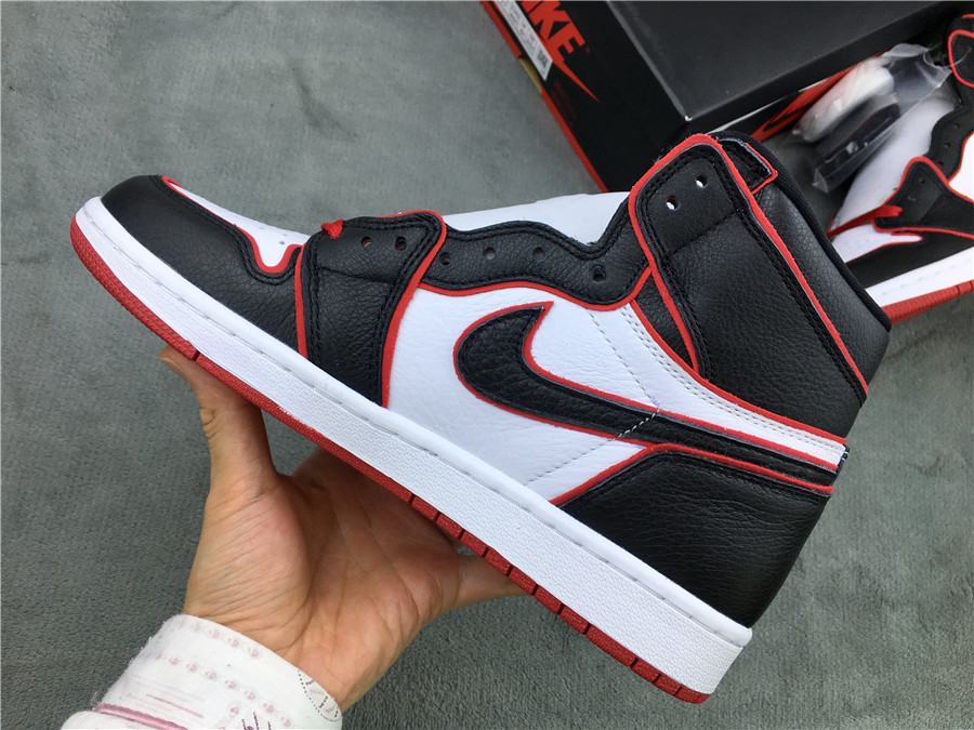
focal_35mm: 29
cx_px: 487
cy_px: 365
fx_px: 816
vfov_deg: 48.2
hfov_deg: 61.7
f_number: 2.2
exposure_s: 1/100
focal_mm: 4.15
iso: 25
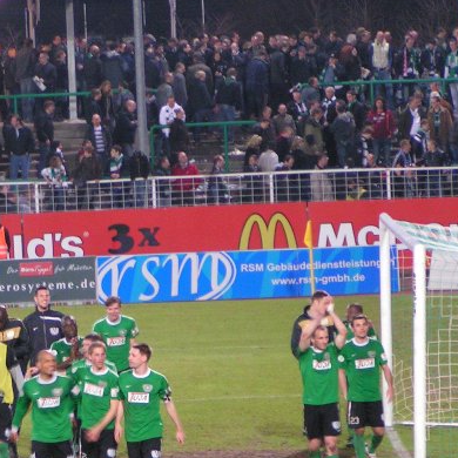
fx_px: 4266
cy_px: 334
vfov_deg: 6.1
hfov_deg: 6.1
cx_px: 54
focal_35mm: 285
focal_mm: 24
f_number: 3.5
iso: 200
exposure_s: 1/20
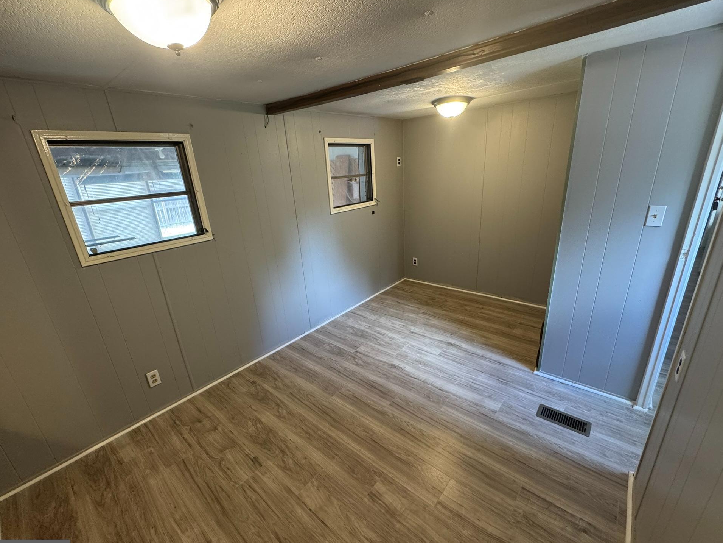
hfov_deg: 98.2
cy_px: 280
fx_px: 313
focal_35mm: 15
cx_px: 363
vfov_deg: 81.7
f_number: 2.2
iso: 200
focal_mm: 2.22
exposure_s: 1/60
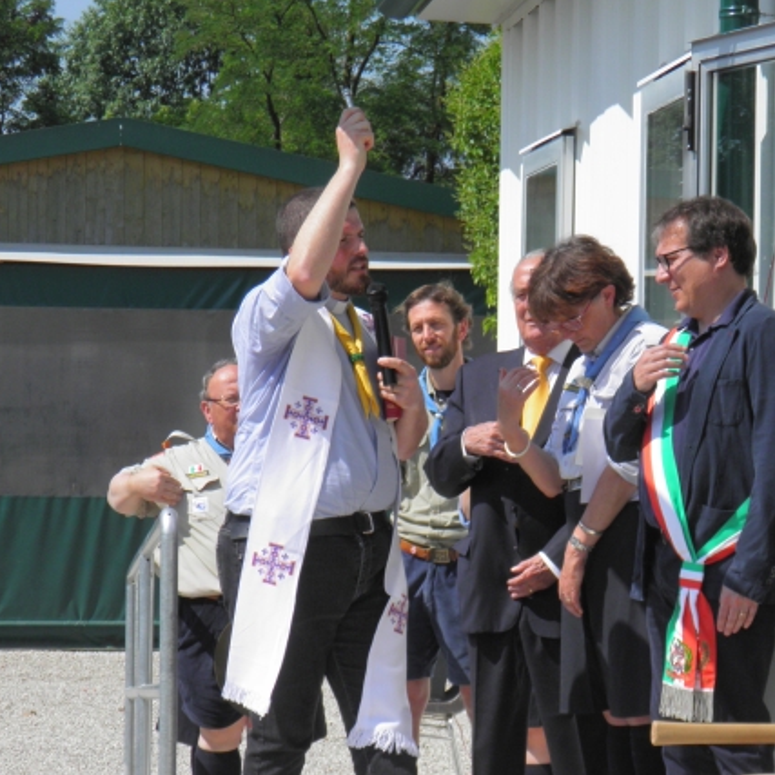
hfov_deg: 14.4
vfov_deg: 14.4
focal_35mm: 121
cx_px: 546
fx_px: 3065
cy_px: 510
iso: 50
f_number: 3.9
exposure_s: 1/800
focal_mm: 13.2
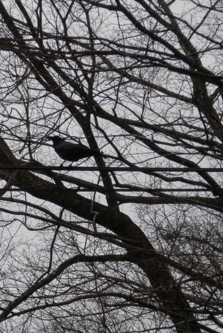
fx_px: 3556
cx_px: 0
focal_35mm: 383
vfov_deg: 5.4
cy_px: 166
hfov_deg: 3.6
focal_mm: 48.9
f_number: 6.4
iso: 125
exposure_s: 1/200
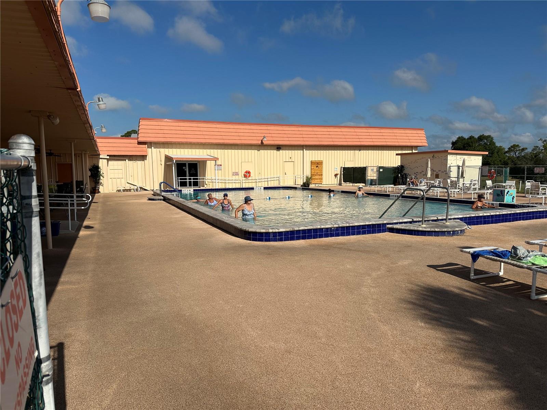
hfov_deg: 71.6
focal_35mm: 24
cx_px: 274
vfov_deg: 56.8
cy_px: 205
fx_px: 379
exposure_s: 1/9709
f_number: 1.78
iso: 80
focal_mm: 6.86
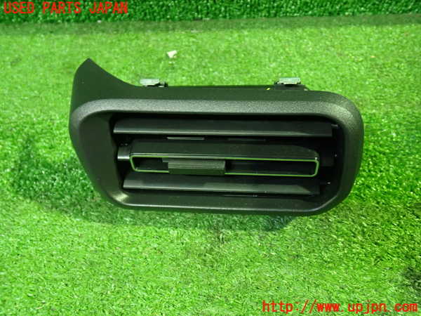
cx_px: 210
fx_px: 365
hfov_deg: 60.0
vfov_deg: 46.8
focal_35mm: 30
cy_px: 158
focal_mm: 5.4
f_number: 2.3
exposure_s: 1/20
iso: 800
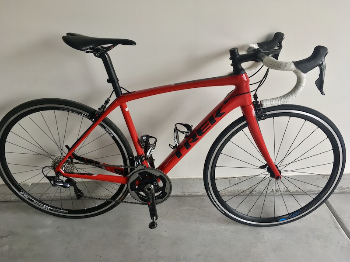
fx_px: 293
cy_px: 131
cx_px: 175
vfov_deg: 48.2
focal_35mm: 29
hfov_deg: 61.7
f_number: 2.2
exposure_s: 1/120
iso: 40
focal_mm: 4.15
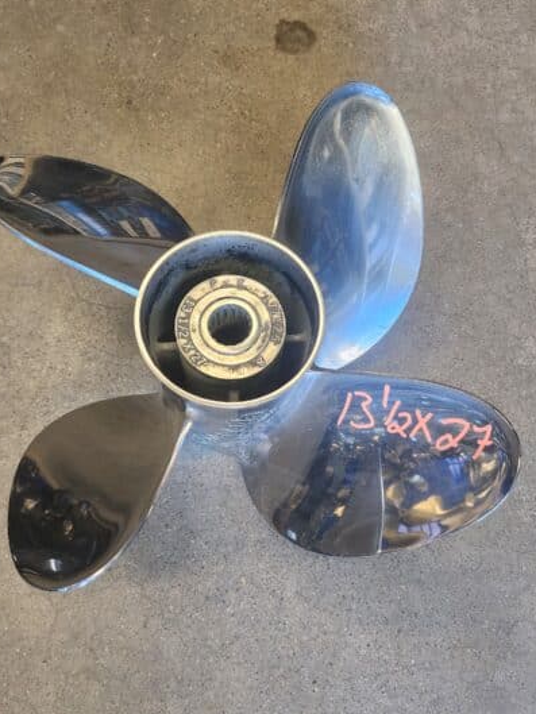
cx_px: 239
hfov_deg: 48.2
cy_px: 397
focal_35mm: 29
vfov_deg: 61.5
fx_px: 598
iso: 400
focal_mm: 6.4
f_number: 1.8
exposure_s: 1/120
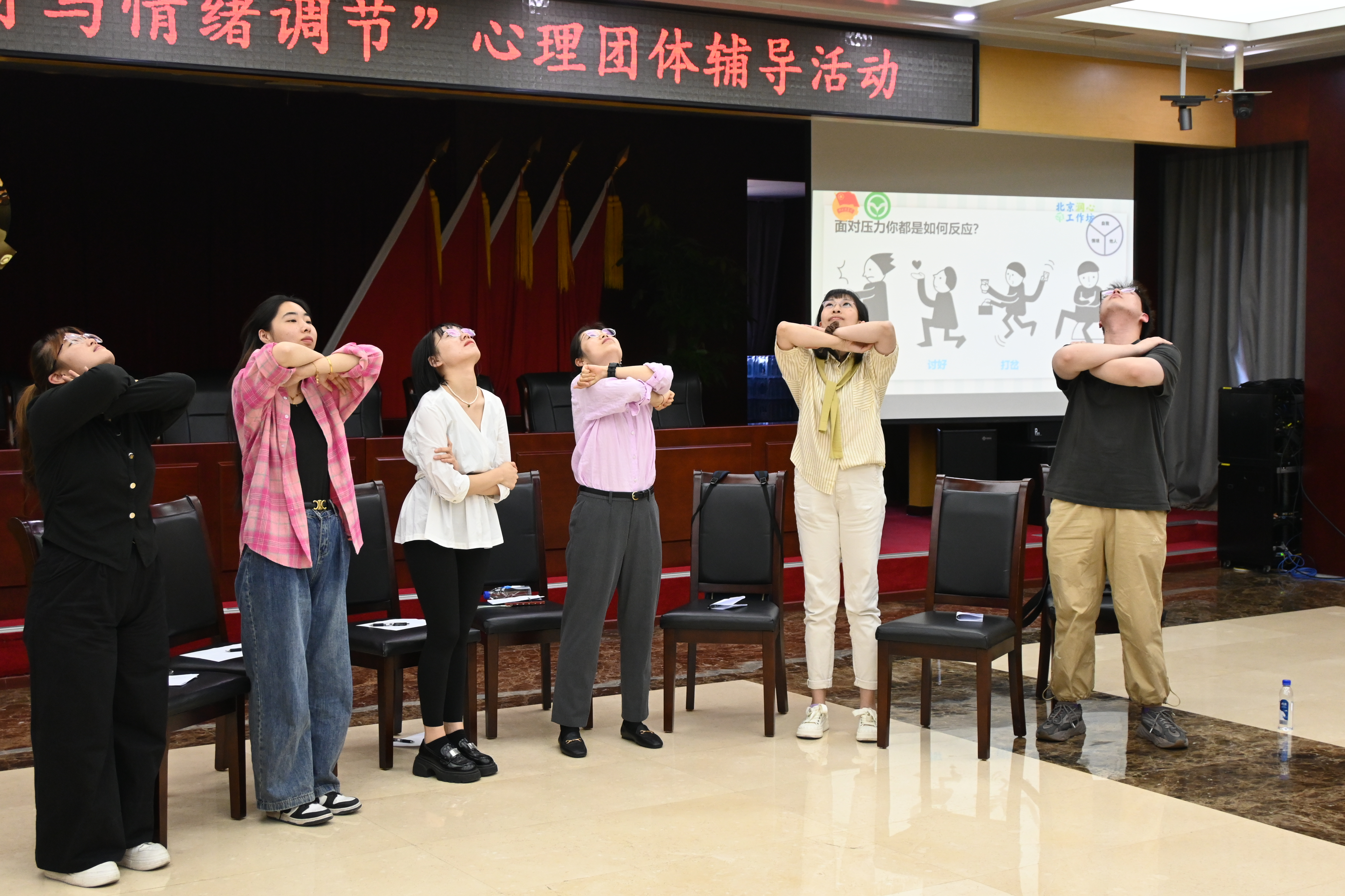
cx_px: 672
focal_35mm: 47
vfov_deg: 28.5
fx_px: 1765
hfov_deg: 41.7
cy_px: 448
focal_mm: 31.5
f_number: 5
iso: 1250
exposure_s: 1/125
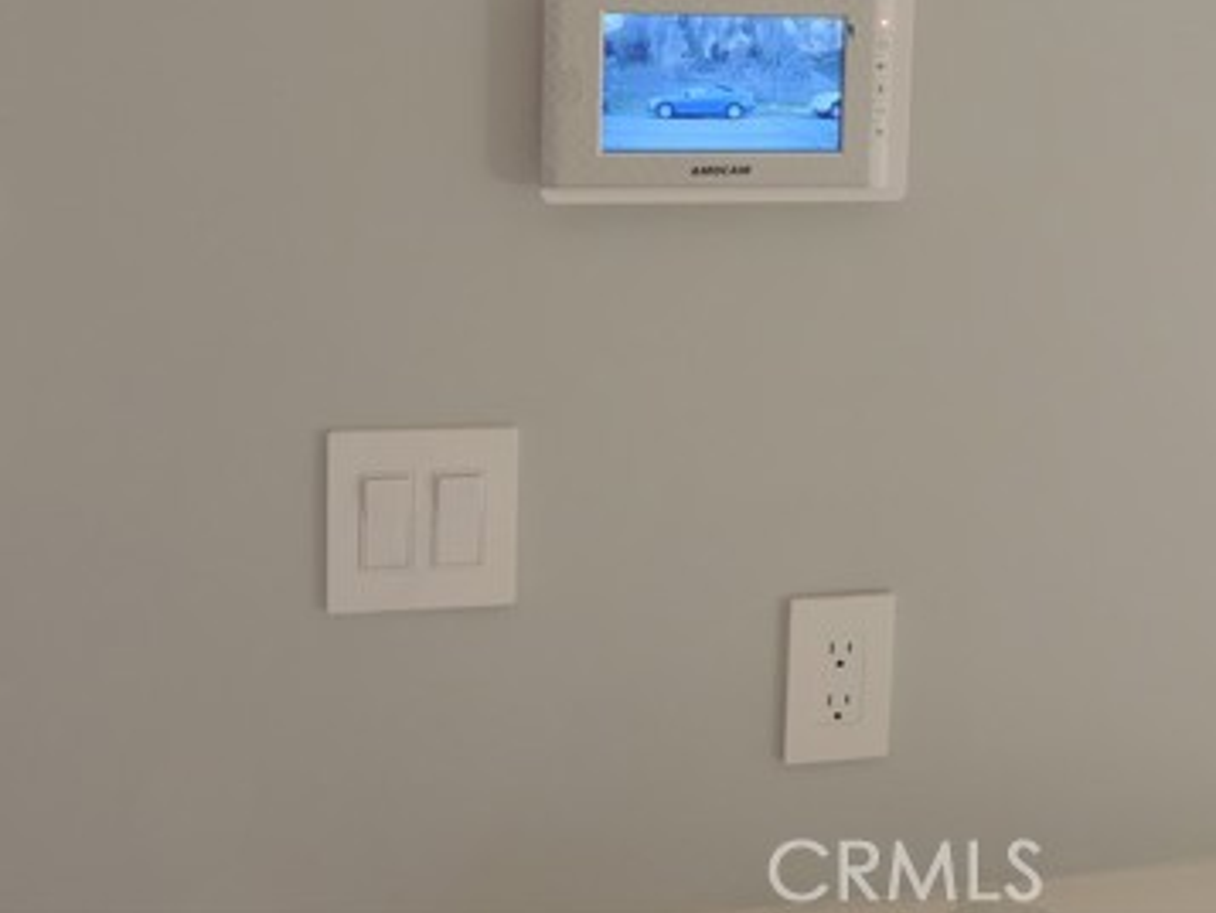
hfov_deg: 43.5
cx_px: 763
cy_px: 102
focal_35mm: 43
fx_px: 1511
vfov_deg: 32.1
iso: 100
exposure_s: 1/30
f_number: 3
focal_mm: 4.3
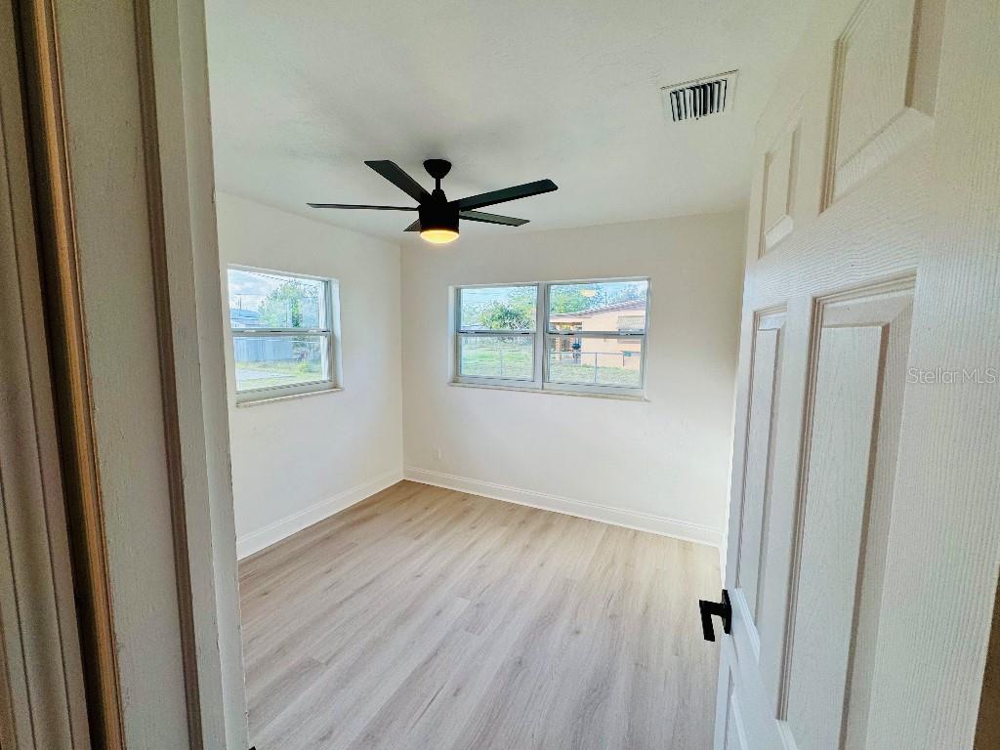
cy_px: 375
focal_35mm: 14
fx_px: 404
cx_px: 500
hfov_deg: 102.1
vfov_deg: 85.7
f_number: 2.2
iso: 40
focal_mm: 2.22
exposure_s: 1/124
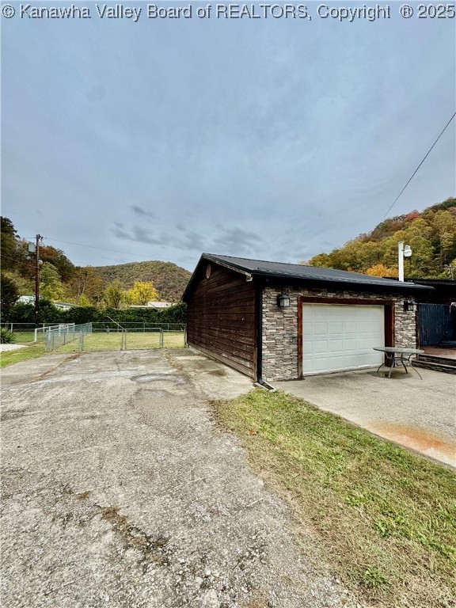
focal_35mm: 14
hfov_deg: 85.7
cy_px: 304
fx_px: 246
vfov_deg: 102.1
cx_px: 228
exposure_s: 1/1323
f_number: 2.2
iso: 50
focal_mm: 2.22
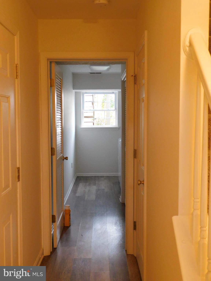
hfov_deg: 36.0
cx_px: 106
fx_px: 325
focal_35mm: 40
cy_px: 140
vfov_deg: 46.8
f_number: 3.6
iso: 400
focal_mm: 7.1
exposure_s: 1/13
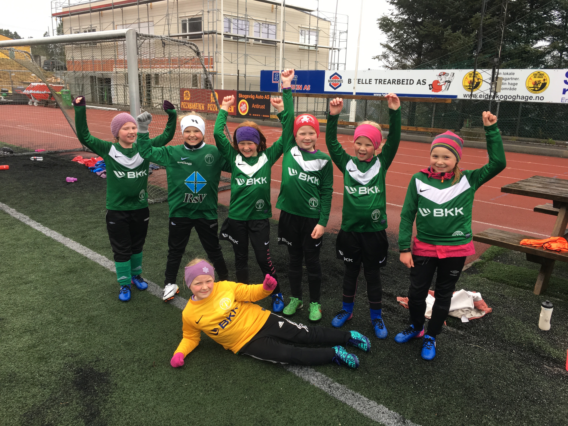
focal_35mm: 29
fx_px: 476
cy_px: 213
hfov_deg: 61.7
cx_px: 284
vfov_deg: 48.2
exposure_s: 1/100
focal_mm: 4.15
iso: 40
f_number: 2.2
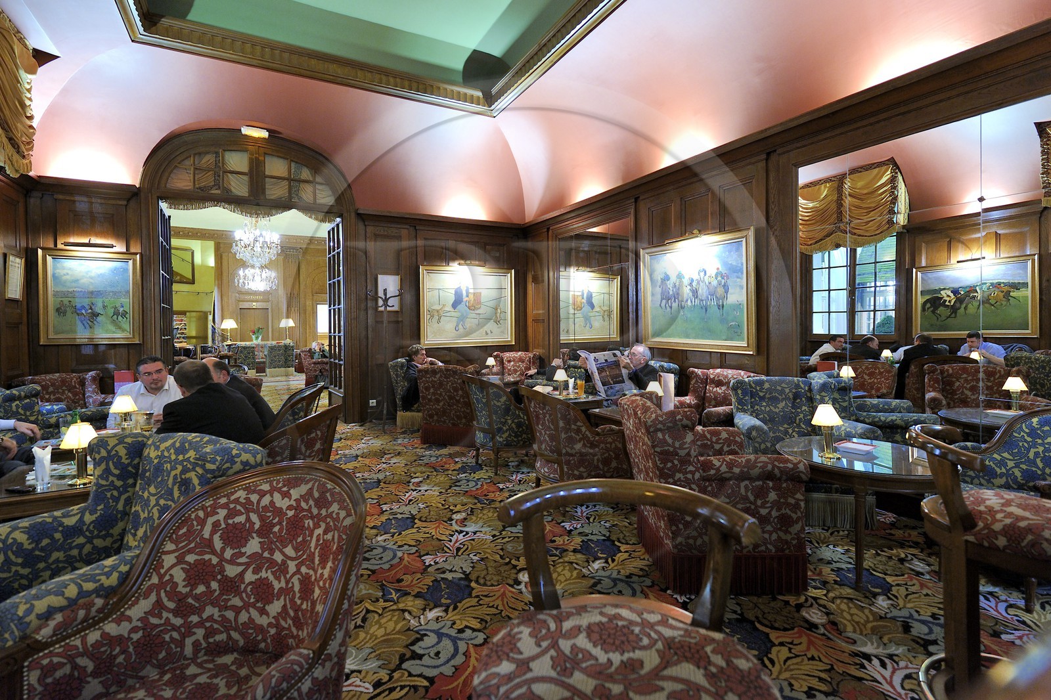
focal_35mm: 16
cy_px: 350
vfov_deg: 73.7
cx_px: 526
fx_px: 467
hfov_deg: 96.7
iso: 800
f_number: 5
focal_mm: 16
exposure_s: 1/2.5
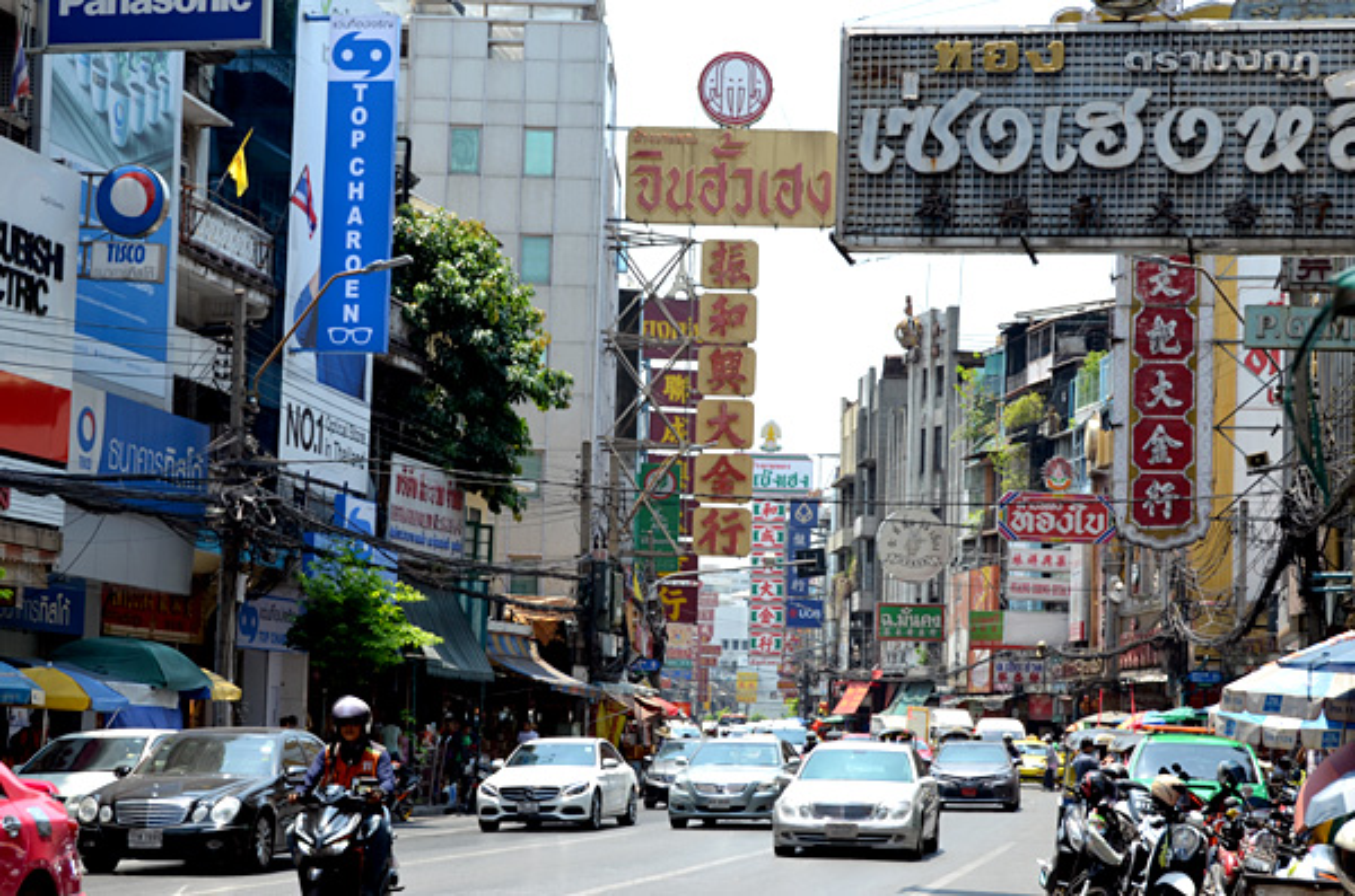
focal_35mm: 72
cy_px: 448
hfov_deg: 28.1
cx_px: 678
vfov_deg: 18.8
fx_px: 2704
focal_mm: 48
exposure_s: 1/350
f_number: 9.5
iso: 200
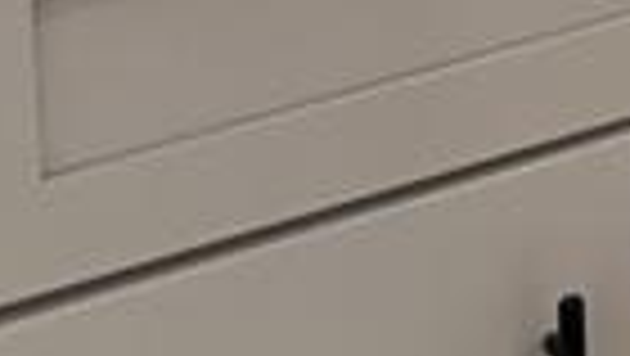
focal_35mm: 191
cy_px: -1194
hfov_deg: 9.3
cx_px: 1782
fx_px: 3193
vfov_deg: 5.4
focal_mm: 6.76
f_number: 1.78
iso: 80
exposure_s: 1/223
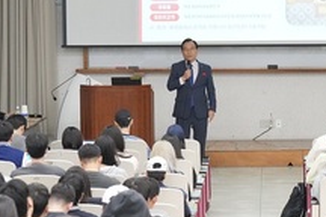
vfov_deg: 6.6
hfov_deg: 9.9
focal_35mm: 207
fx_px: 1874
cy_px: 148
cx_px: 250
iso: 4000
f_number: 4
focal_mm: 70
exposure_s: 1/160
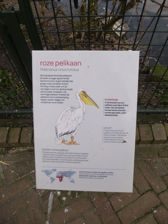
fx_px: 162
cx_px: 84
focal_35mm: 25
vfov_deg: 69.4
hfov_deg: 54.9
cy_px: 112
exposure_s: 1/250
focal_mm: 4.5
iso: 160
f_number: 3.1
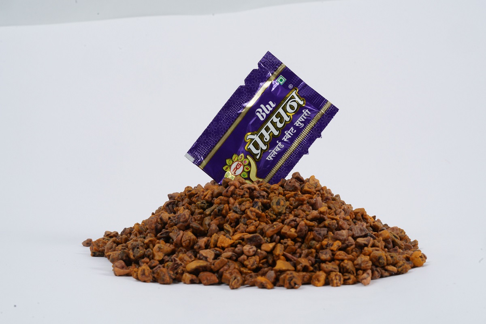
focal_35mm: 90
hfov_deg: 22.6
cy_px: 162
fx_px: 1215
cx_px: 243
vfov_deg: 15.2
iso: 1000
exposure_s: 1/125
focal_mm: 90
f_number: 18
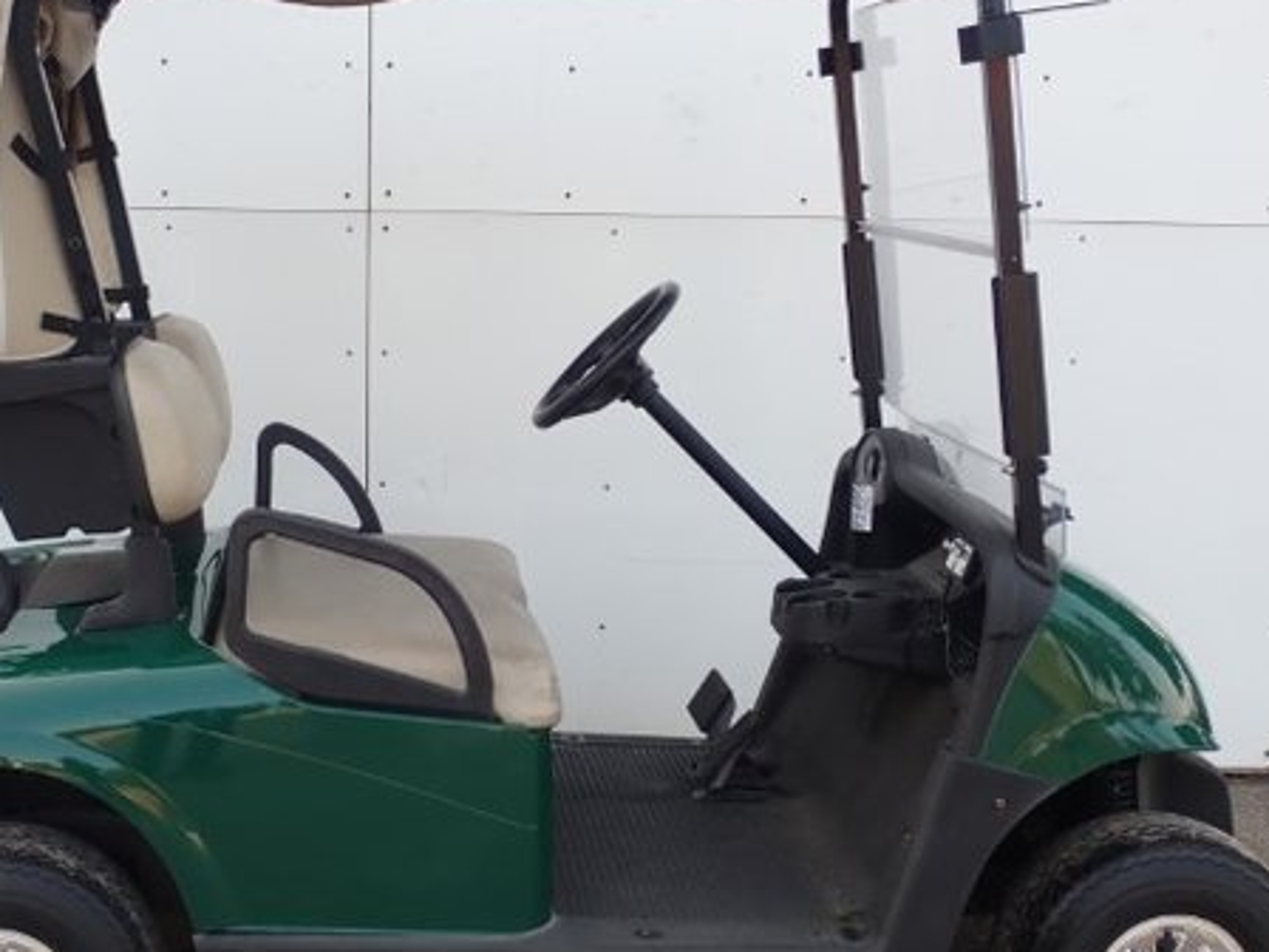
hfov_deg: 31.1
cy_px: 517
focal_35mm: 62
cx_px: 480
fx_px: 2273
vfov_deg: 23.6
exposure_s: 1/100
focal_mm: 7.84
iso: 100
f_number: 4
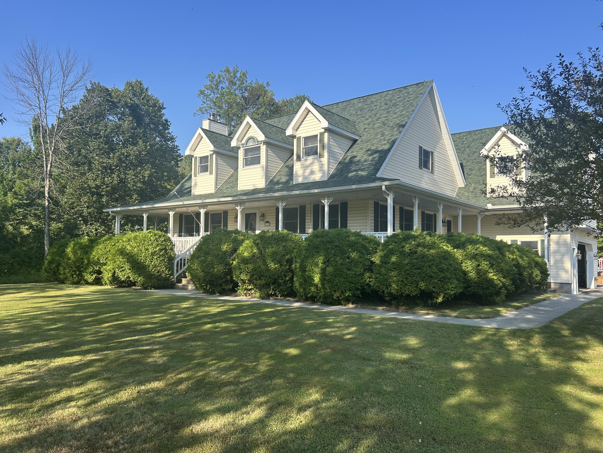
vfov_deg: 53.1
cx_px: 302
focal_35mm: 26
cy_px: 226
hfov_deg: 67.3
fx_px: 453
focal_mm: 5.7
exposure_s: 1/1779
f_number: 1.5
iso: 50
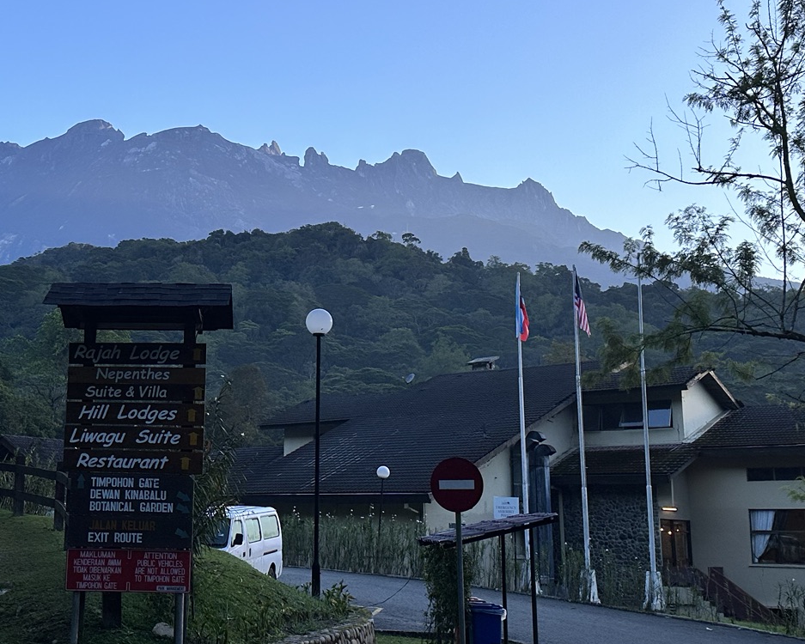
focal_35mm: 50
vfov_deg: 30.2
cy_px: 292
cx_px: 241
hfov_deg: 36.8
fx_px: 1191
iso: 80
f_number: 1.78
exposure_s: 1/1613
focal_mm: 6.86
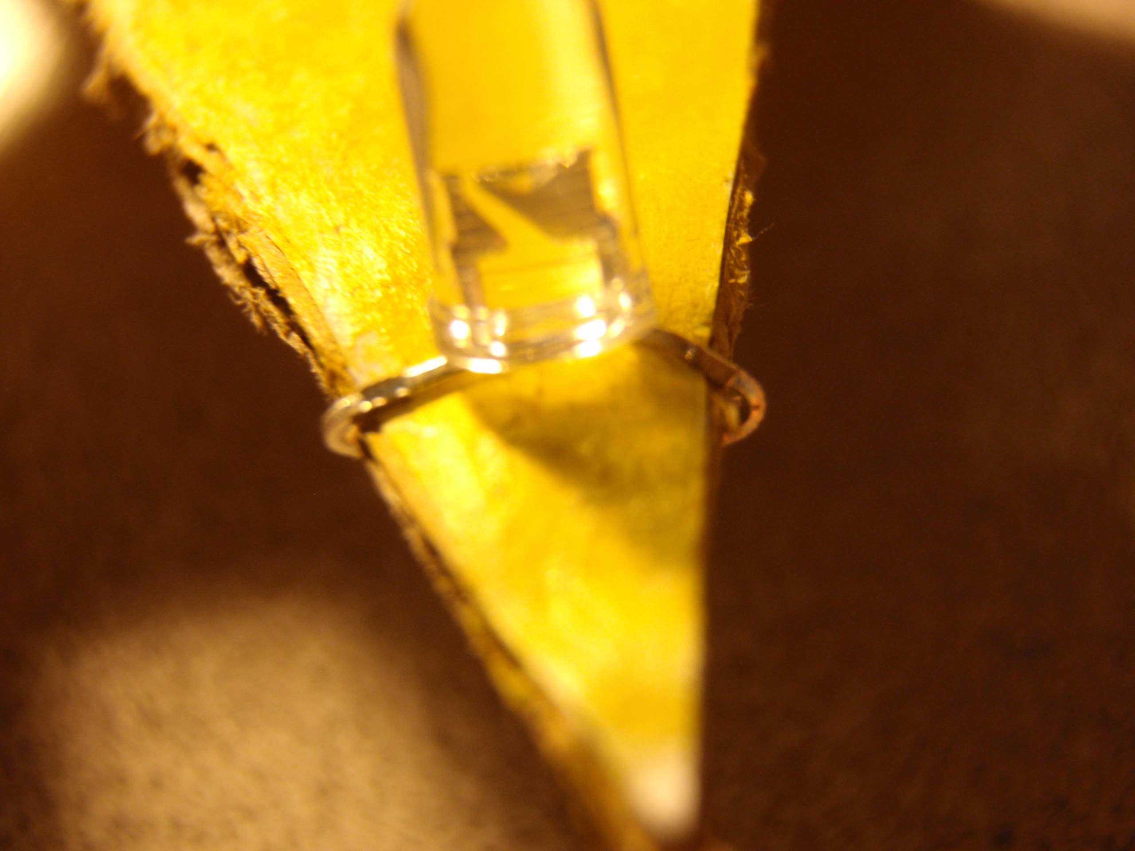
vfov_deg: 39.7
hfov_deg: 51.4
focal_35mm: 36
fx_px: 1180
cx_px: 568
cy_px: 426
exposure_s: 1/13
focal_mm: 6.53
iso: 200
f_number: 4.1
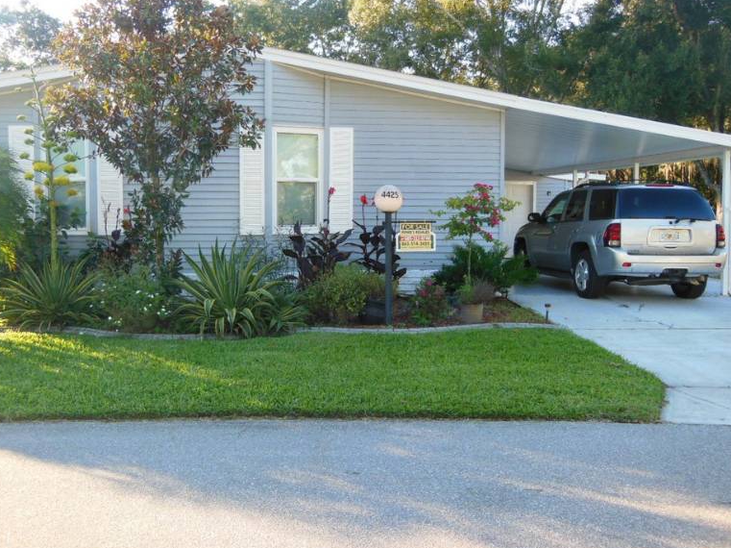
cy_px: 253
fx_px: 802
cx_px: 332
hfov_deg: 48.9
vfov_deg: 37.7
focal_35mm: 38
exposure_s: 1/250
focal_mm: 6
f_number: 3.9
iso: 320
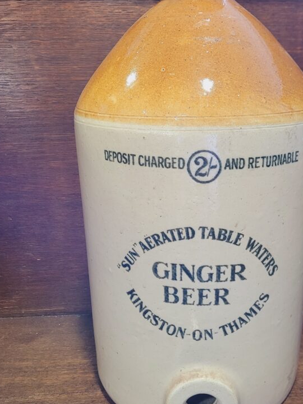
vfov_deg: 50.1
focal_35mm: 37
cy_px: 206
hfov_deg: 38.2
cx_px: 202
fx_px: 432
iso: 320
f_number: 1.8
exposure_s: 1/50
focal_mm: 5.4
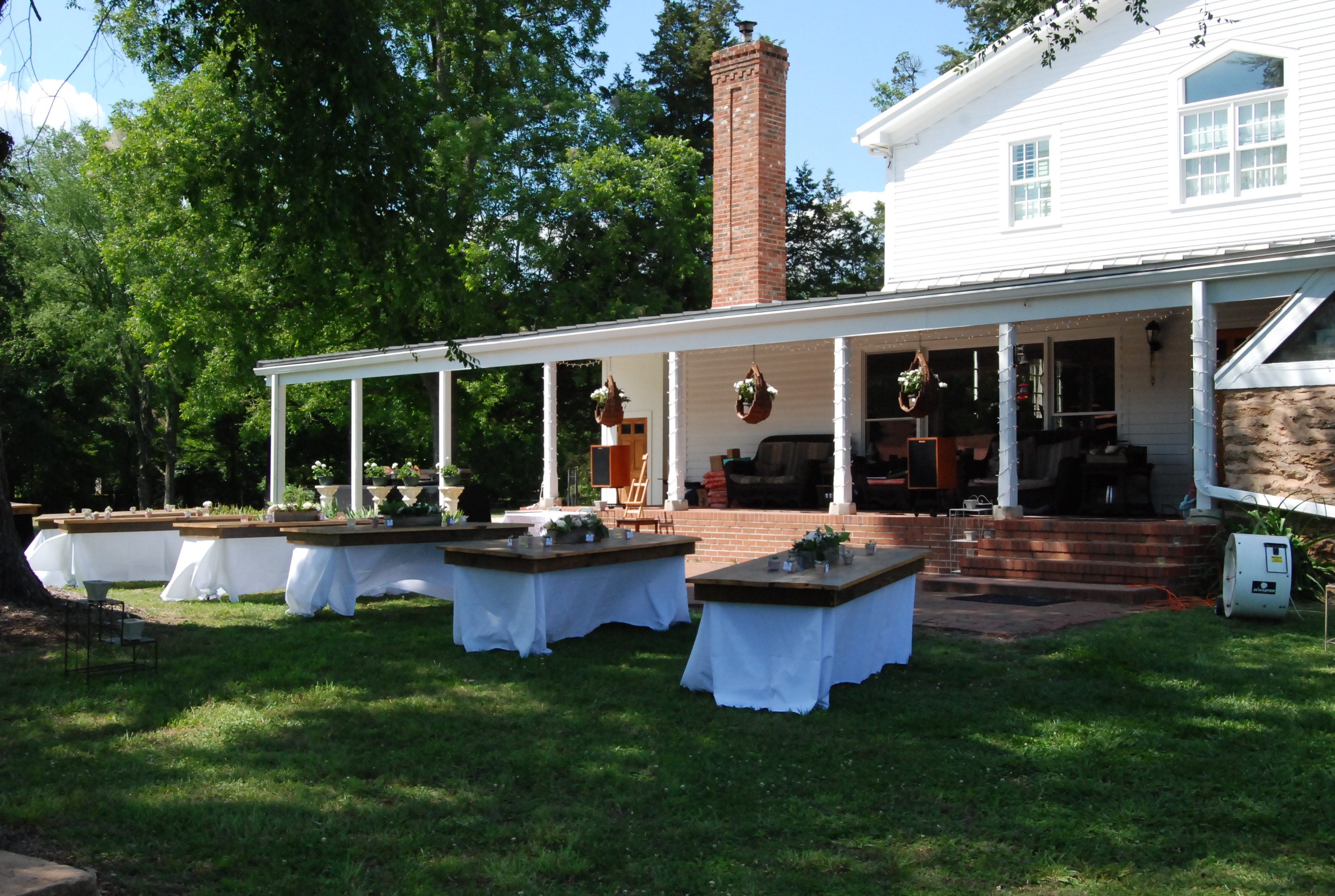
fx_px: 1449
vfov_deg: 34.4
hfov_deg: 49.5
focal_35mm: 39
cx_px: 668
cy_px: 448
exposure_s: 1/500
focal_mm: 26
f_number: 11
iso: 1000
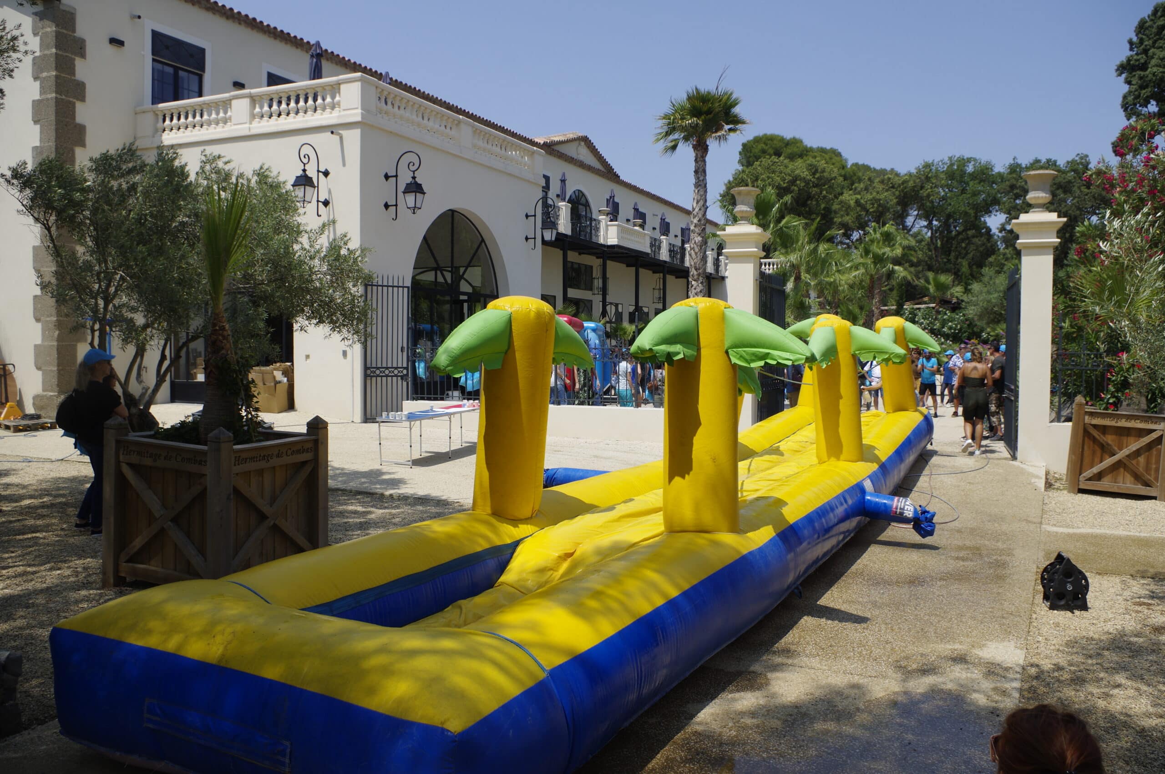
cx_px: 582
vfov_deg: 43.5
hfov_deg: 62.0
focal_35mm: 30
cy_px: 387
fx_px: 970
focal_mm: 20
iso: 100
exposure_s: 1/320
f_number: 8
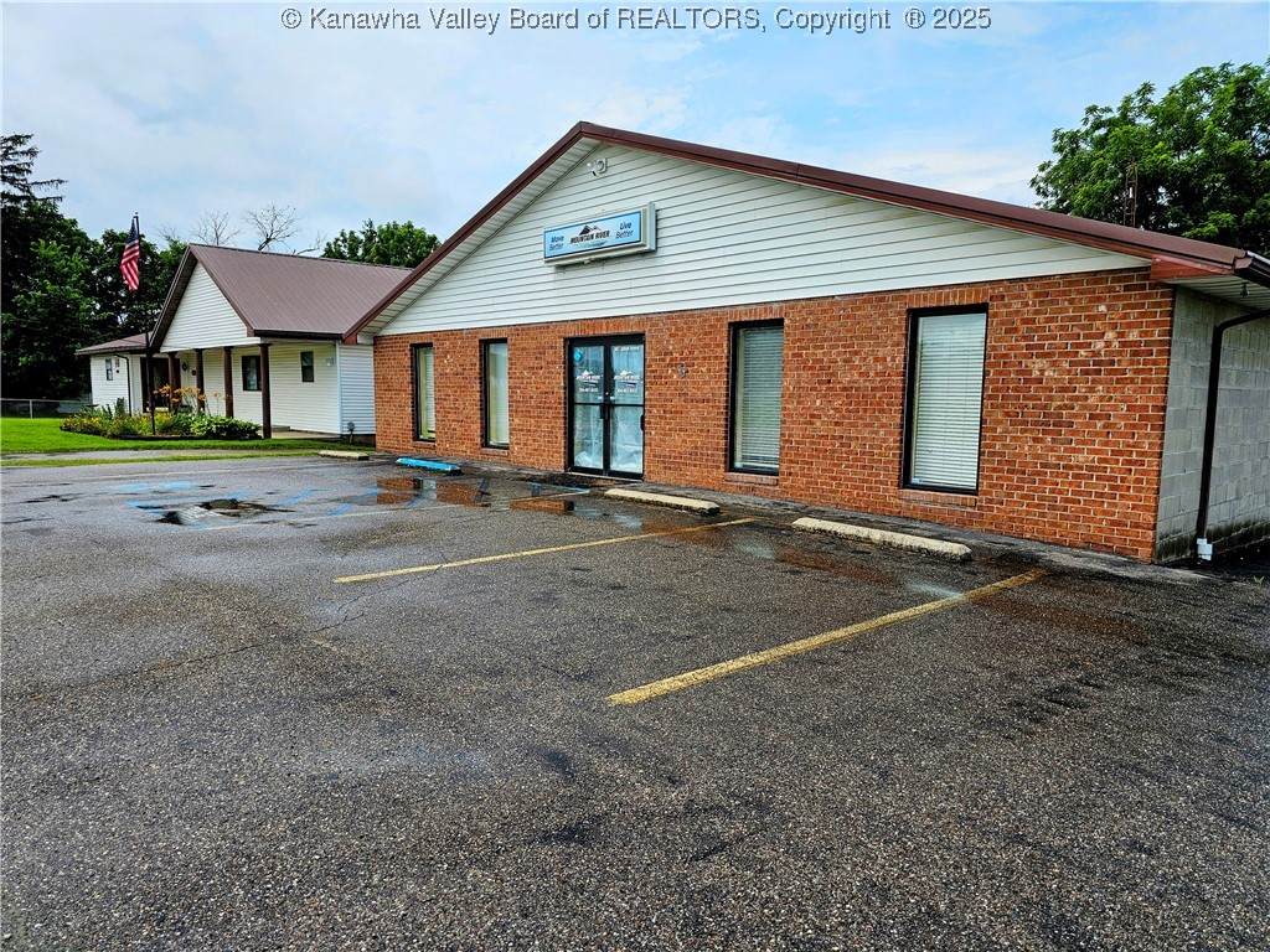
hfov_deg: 73.9
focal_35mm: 23
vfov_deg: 58.9
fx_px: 844
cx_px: 635
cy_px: 476
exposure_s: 1/885
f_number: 1.7
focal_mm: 6.3
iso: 10
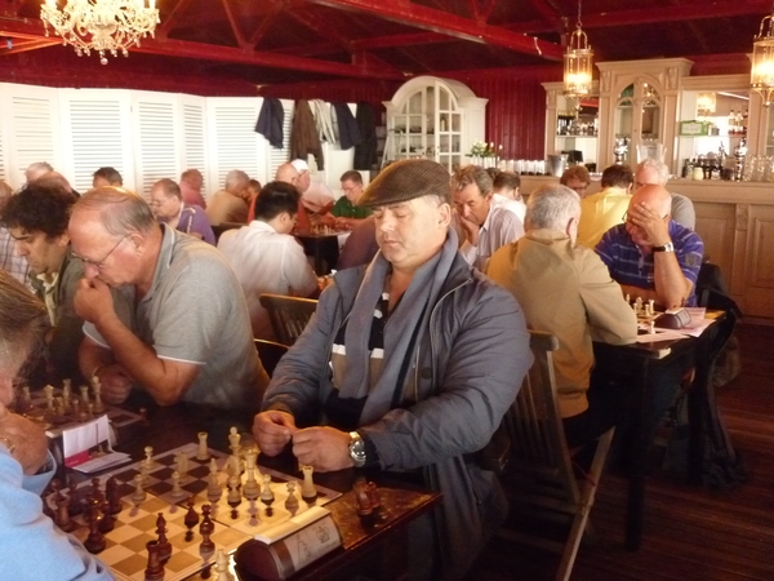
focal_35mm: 33
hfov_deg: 55.4
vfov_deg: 42.9
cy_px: 290
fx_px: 738
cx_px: 387
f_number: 2.8
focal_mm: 5.5
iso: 800
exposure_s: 1/25
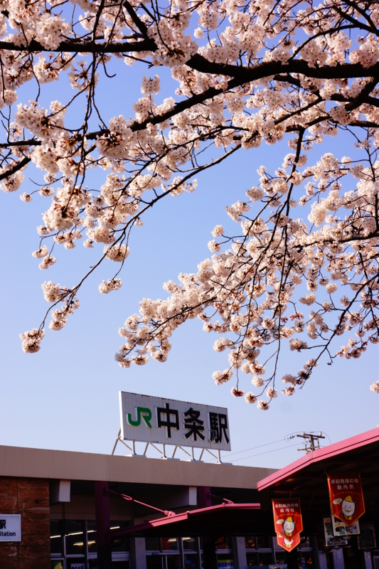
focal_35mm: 58
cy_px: 284
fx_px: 916
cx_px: 190
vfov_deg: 34.5
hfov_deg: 23.4
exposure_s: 1/320
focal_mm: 39
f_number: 9
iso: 100
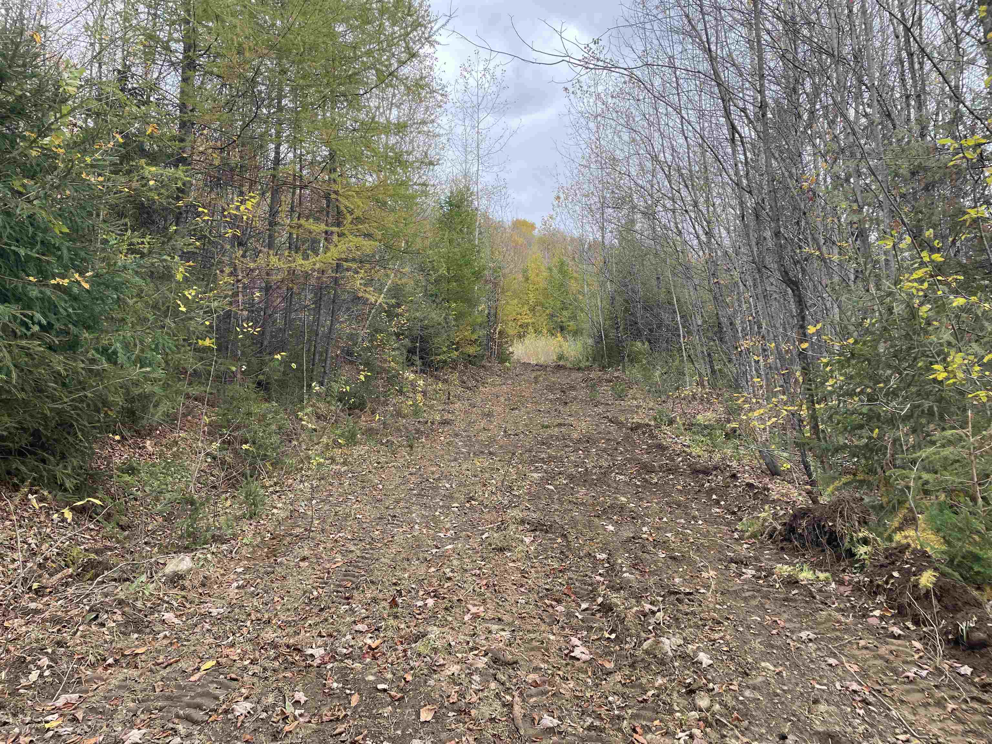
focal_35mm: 26
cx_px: 496
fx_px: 745
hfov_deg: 67.3
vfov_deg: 53.1
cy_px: 372
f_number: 1.6
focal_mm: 4.2
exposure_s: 1/153
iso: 32
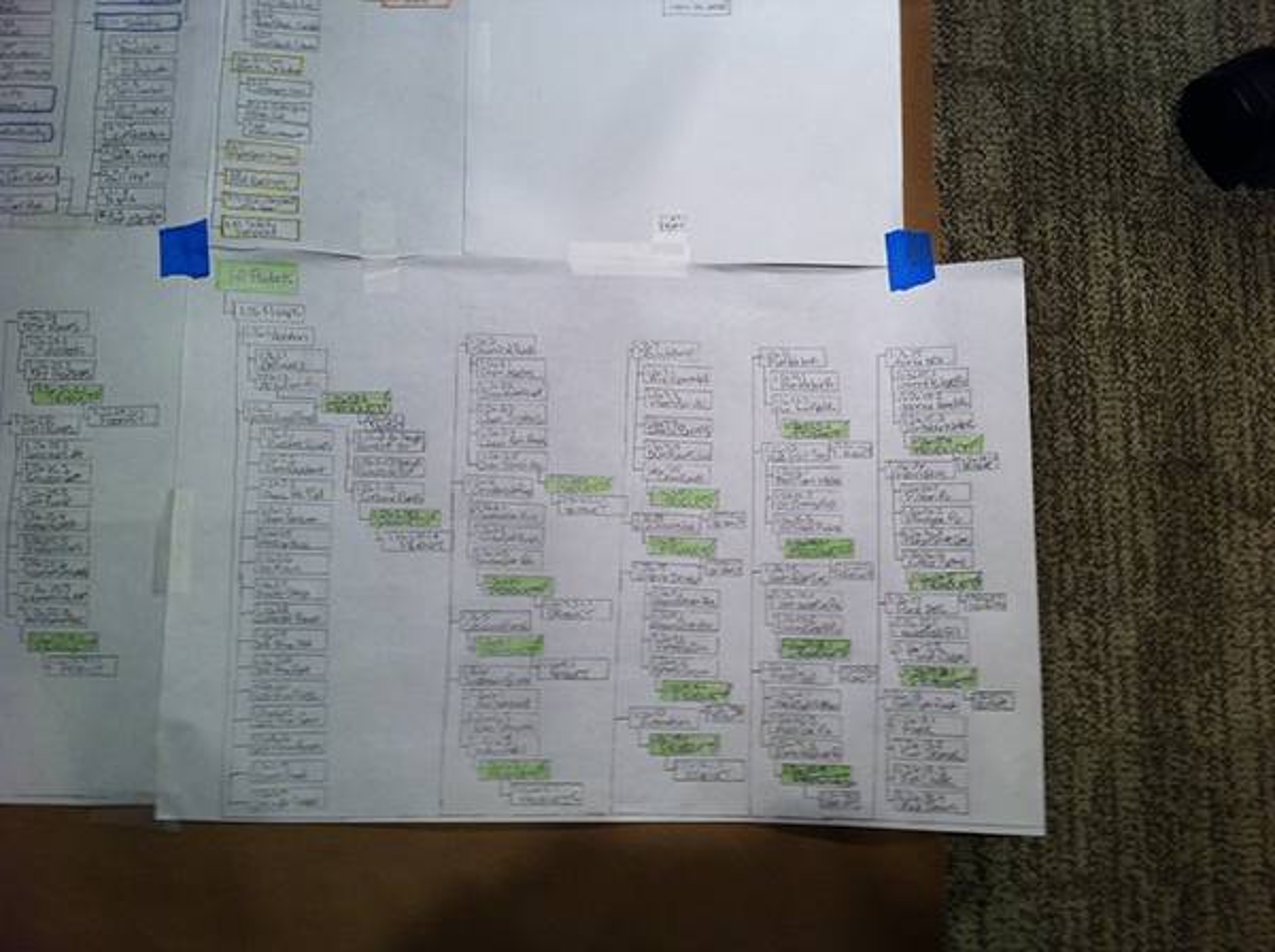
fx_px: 1287
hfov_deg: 52.7
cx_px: 638
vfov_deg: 40.6
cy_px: 476
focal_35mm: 35
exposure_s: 1/24
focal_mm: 3.85
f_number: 2.8
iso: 80
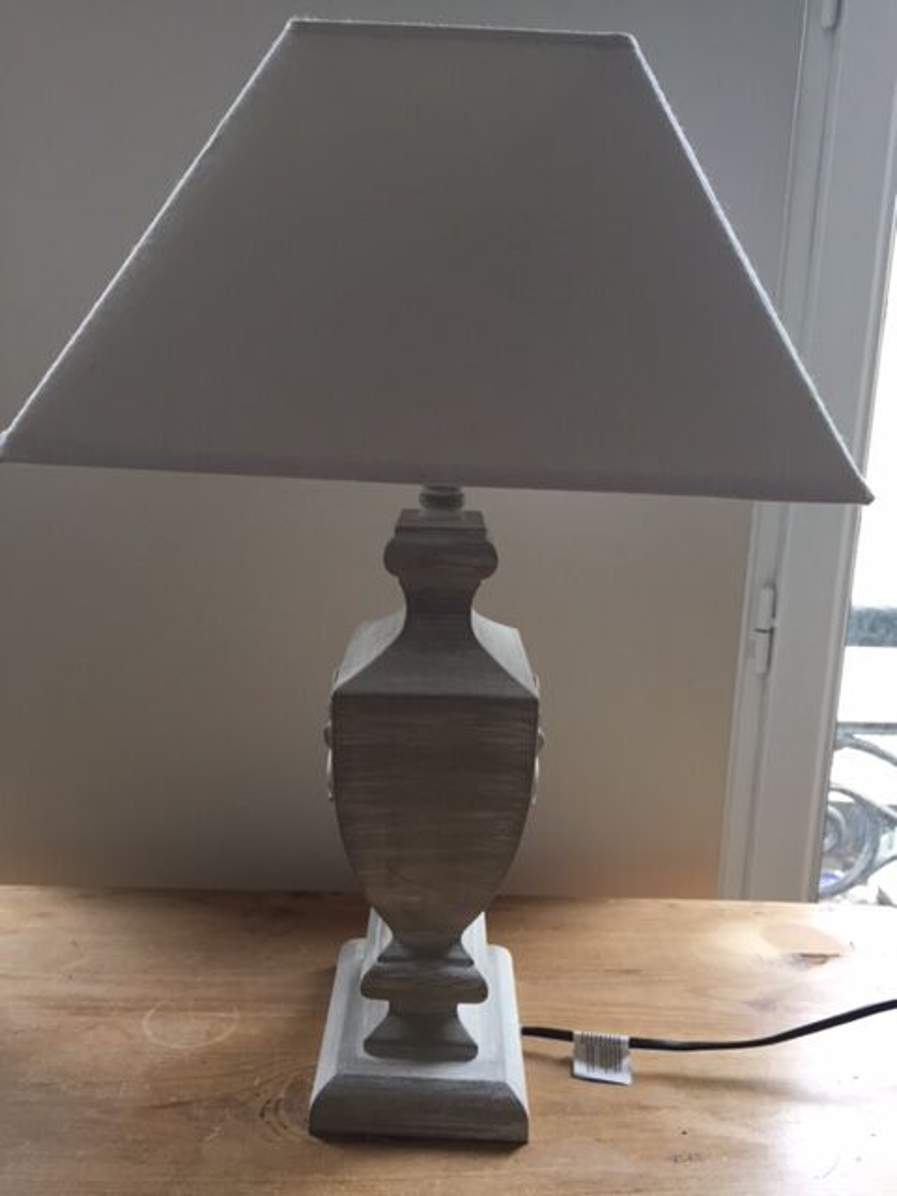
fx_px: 1002
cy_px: 598
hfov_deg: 48.2
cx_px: 448
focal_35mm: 29
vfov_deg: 61.7
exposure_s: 1/33
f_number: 2.2
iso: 100
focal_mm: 4.15
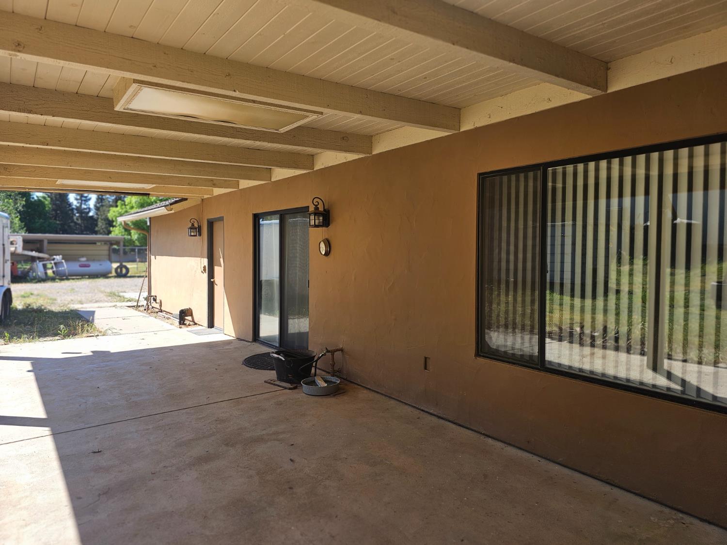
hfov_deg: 73.9
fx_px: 483
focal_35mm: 23
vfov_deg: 58.9
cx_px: 364
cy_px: 272
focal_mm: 6.3
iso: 10
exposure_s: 1/204
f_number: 1.7
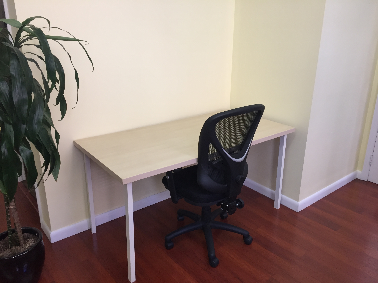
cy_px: 142
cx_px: 189
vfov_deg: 48.2
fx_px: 317
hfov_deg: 61.7
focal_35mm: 29
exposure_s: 1/30
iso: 64
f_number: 2.2
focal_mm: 4.15
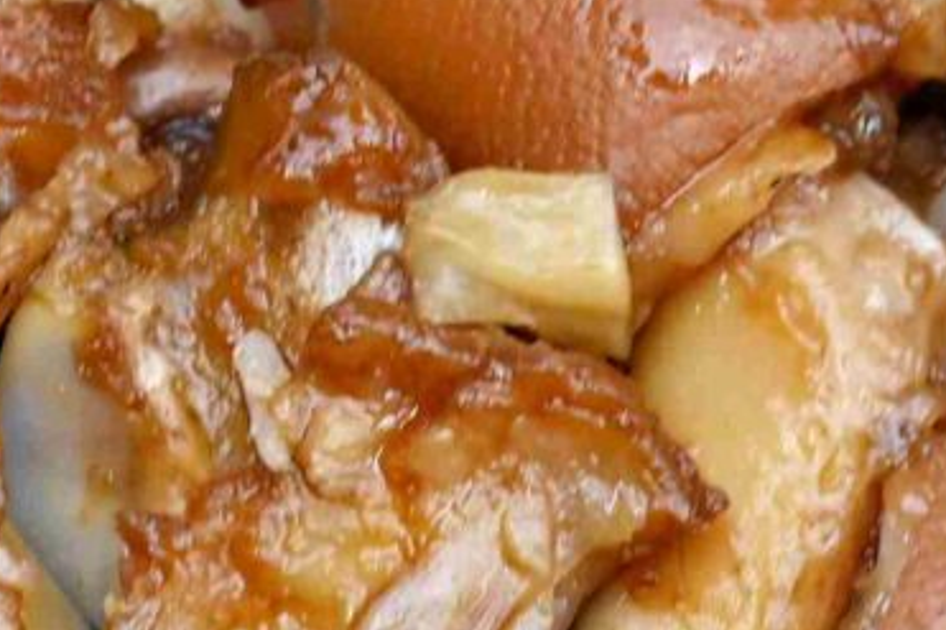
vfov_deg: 2.6
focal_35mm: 518
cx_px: 1267
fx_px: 13605
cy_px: 1585
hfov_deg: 4.0
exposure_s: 1/200
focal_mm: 50
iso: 100
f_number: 4.5
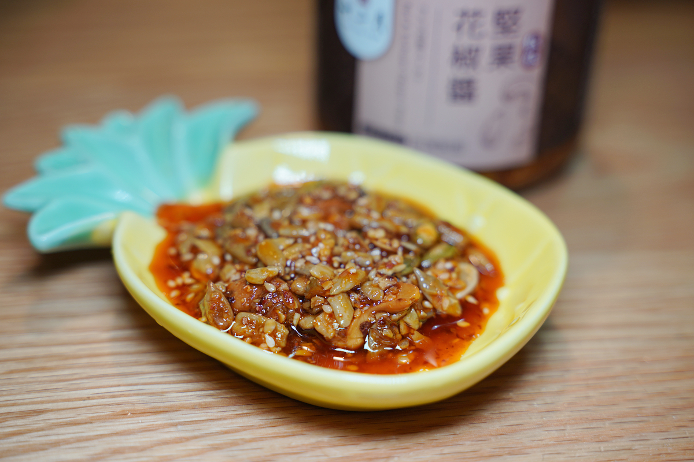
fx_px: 1446
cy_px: 231
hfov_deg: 27.0
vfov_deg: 18.2
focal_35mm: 75
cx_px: 347
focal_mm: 75
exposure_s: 1/80
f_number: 4
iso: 160
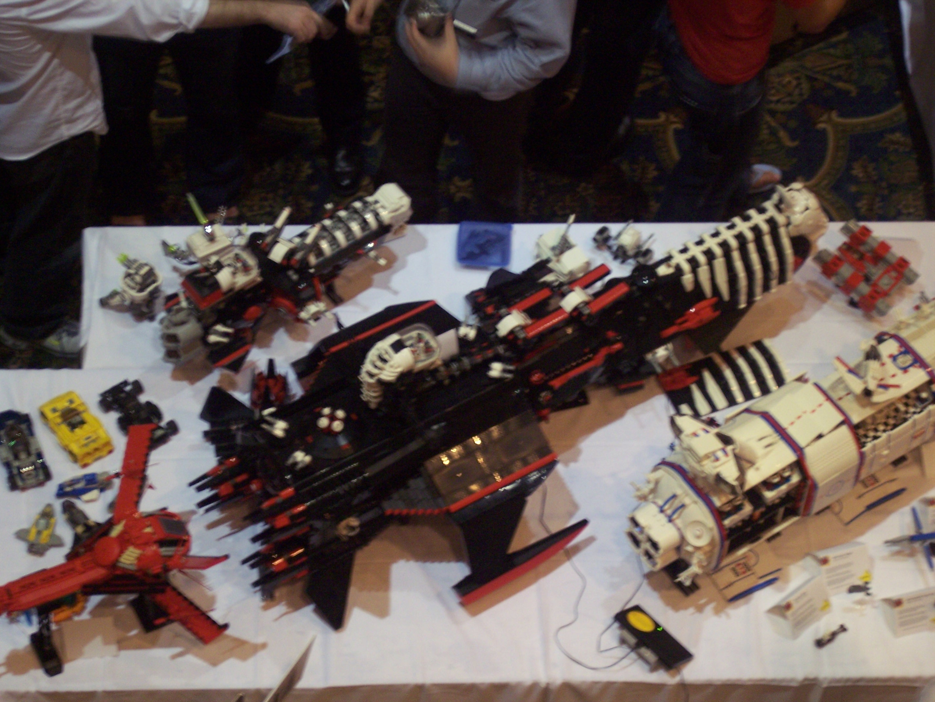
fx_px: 3160
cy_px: 351
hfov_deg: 16.8
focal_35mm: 117
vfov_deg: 12.7
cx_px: 468
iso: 200
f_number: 4.8
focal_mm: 24
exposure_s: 1/8
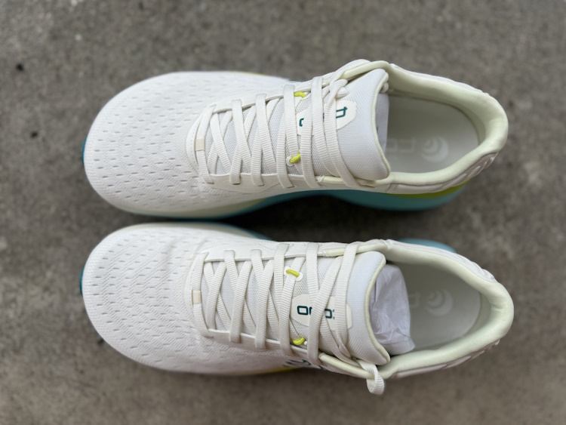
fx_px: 393
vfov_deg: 56.8
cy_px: 212
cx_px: 283
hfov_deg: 71.6
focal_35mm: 24
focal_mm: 6.76
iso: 80
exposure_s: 1/3021
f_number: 1.78
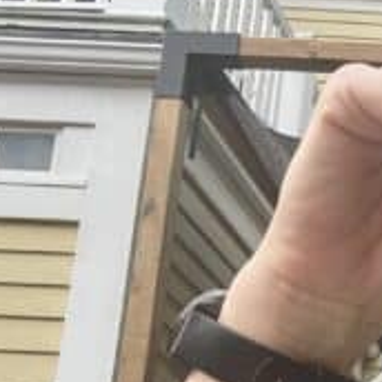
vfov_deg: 19.2
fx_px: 1061
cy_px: 460
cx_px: 646
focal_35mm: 85
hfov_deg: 17.4
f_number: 1.9
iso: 20
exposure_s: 1/121
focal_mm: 2.69
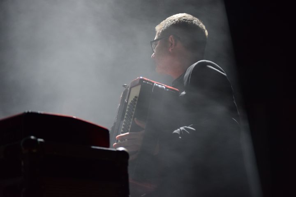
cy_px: 98
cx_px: 148
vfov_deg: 16.6
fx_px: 678
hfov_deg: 24.6
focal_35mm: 82
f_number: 4
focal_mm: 55
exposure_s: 1/30
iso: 1600
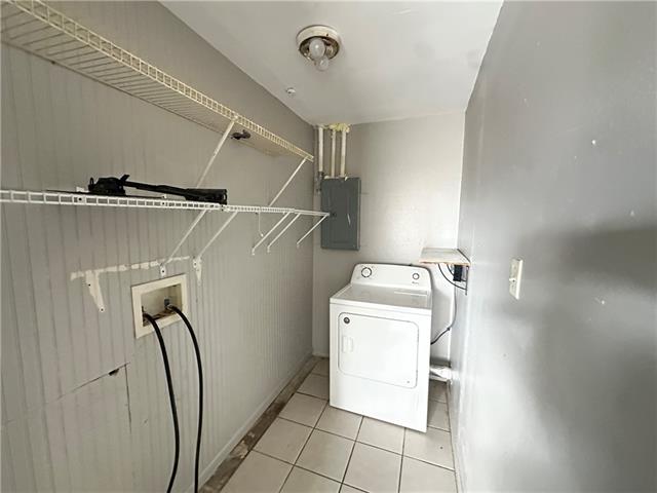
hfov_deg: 102.1
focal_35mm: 14
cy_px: 246
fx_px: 266
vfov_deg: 85.7
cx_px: 328
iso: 1600
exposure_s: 1/30
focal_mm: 2.22
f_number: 2.2
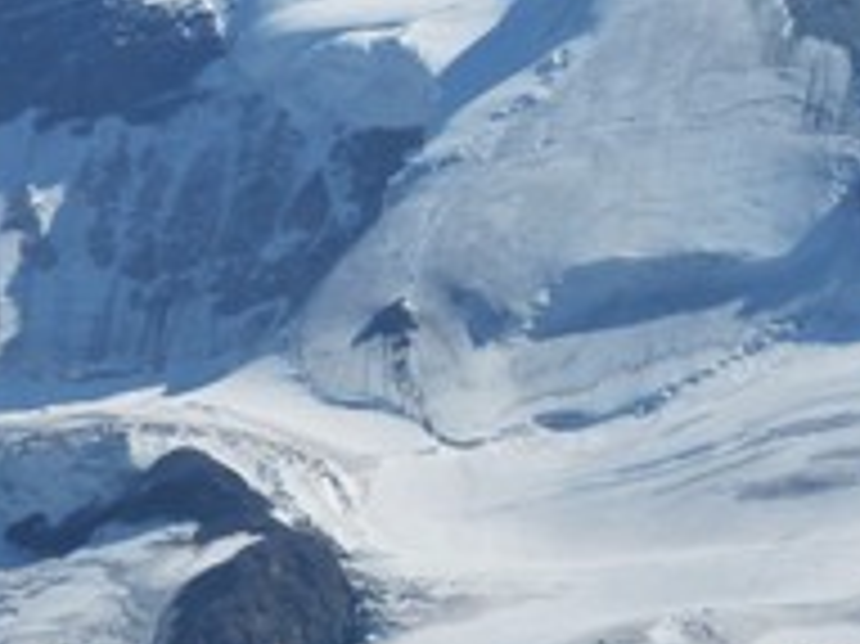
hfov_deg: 5.7
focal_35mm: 348
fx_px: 8640
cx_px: 1067
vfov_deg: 4.3
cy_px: 351
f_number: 5
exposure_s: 1/1600
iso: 100
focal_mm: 18.7
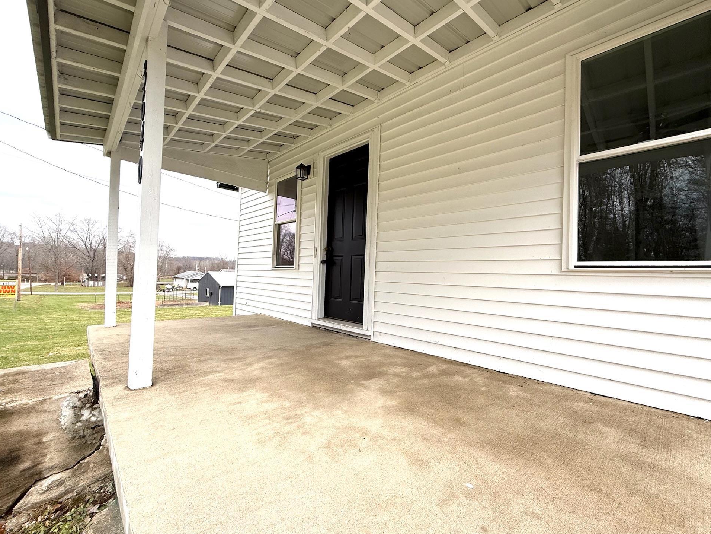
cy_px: 268
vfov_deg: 81.8
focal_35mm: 15
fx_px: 308
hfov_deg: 98.1
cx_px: 371
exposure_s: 1/319
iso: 50
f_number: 2.2
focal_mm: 2.22
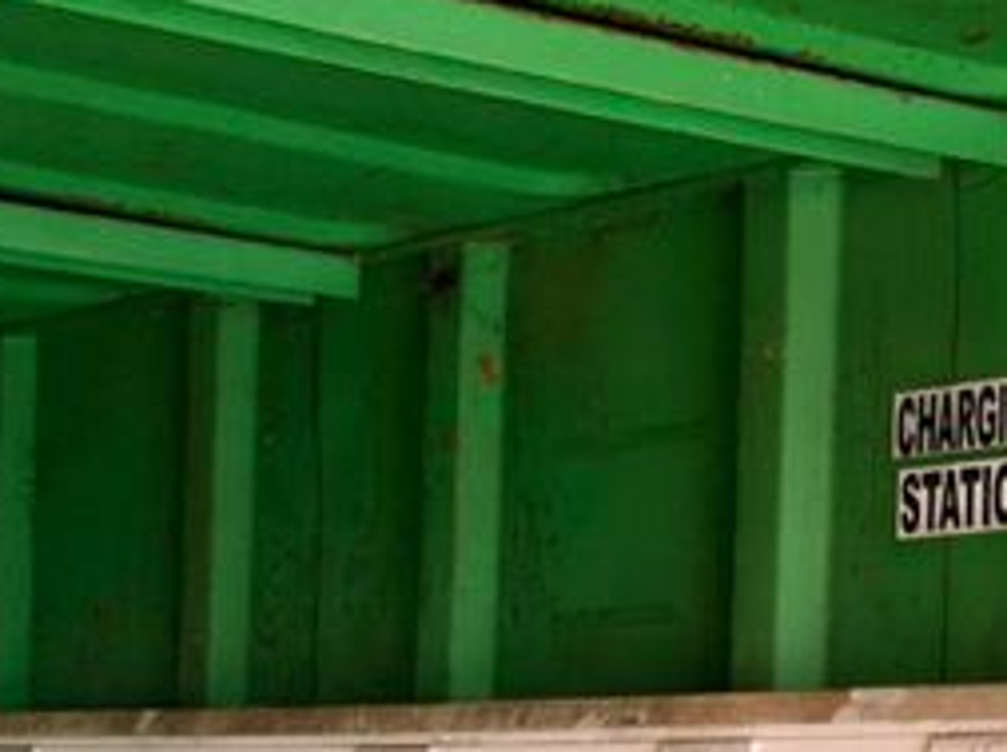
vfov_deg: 12.7
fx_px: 3312
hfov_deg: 17.1
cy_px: 855
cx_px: 848
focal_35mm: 114
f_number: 1.78
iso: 1000
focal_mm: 6.76
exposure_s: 1/20
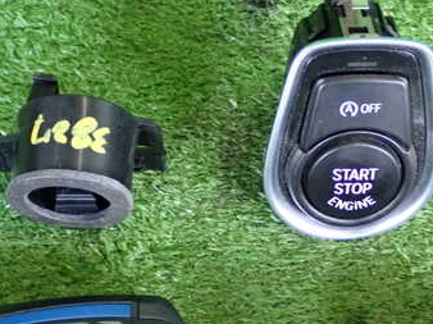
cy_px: 251
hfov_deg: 19.1
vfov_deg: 14.3
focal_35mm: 103
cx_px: 242
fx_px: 1287
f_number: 3.5
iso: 800
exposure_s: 1/25
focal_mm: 10.35
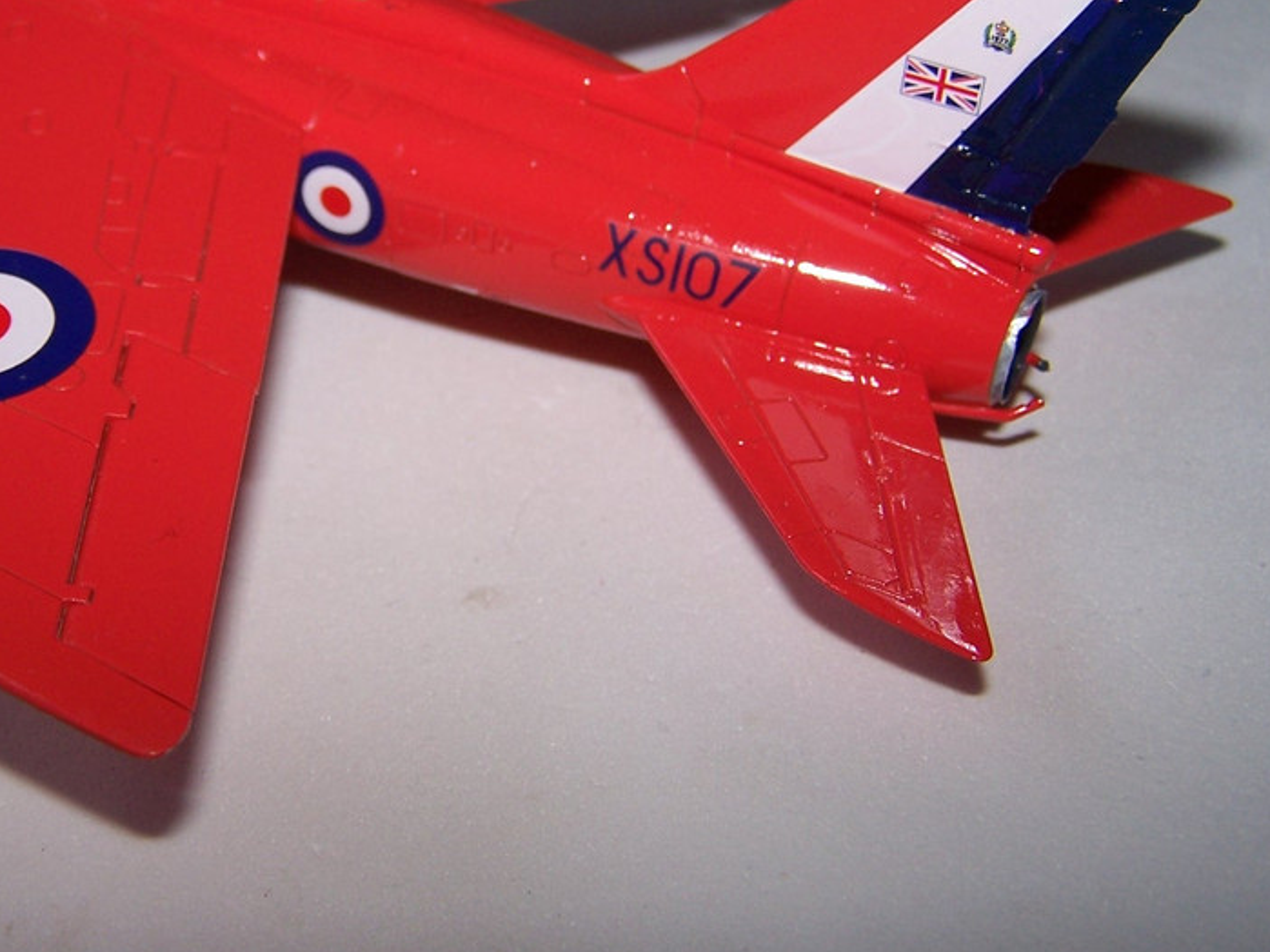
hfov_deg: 32.8
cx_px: 372
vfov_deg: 25.2
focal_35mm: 58
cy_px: 376
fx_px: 2128
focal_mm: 6.3
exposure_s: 1/60
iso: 80
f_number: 2.8
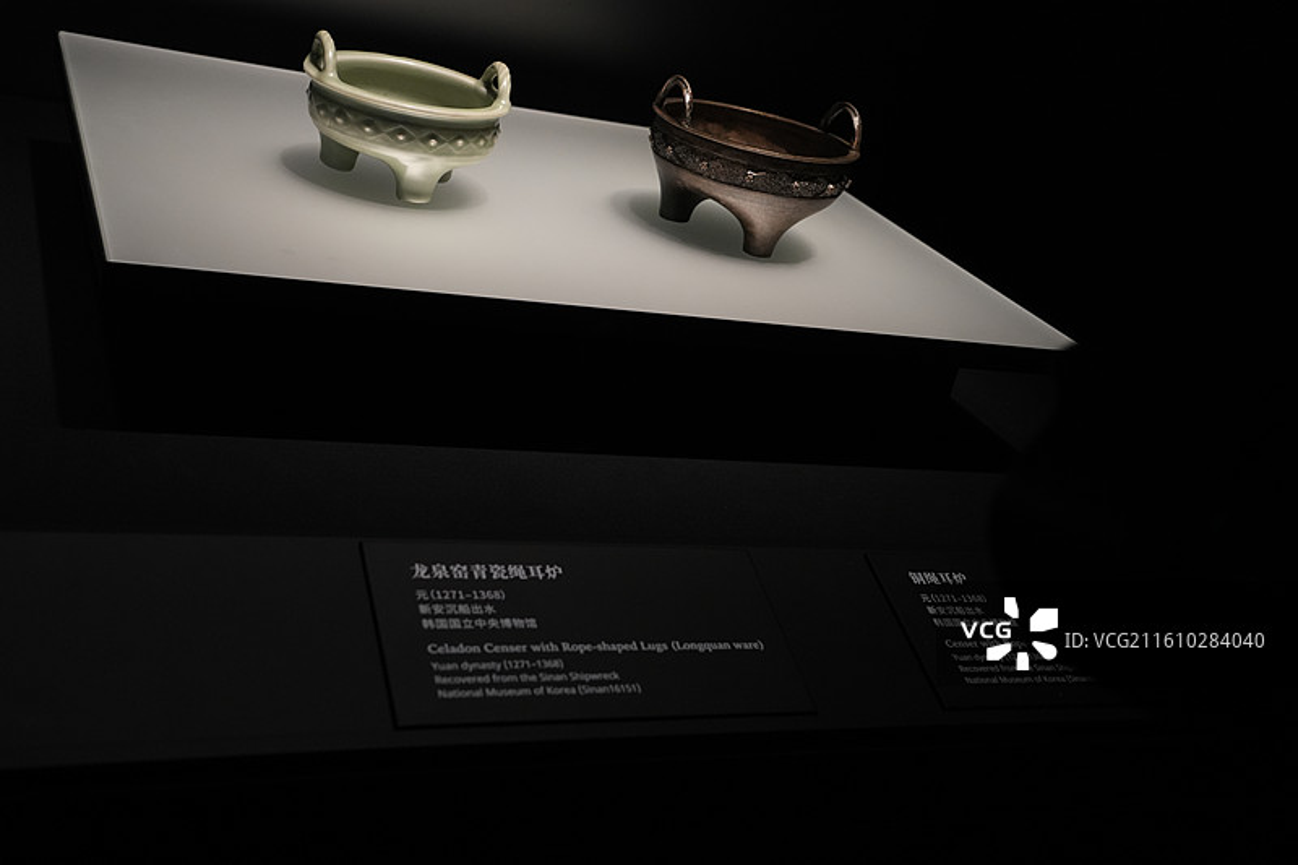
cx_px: 649
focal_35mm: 40
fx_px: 1442
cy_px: 432
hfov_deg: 48.5
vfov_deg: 33.4
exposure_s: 1/100
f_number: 7.1
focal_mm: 40
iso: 3200
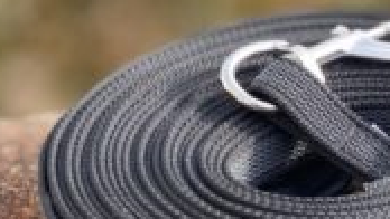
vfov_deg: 9.3
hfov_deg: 16.5
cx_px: 217
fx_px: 1345
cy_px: 67
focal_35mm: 130
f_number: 2
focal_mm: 6
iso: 20
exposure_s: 1/184
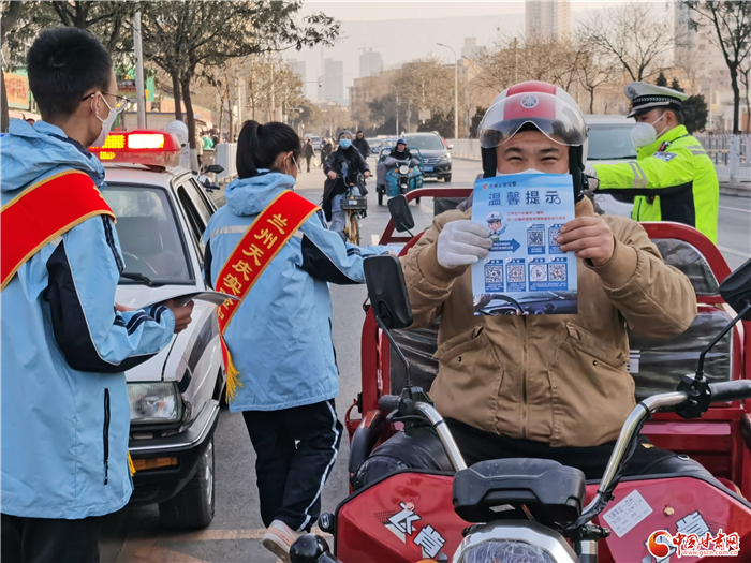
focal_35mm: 66
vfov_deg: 22.3
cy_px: 282
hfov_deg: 29.4
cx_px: 376
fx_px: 1432
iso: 50
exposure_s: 1/2227
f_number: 1.6
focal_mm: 5.56
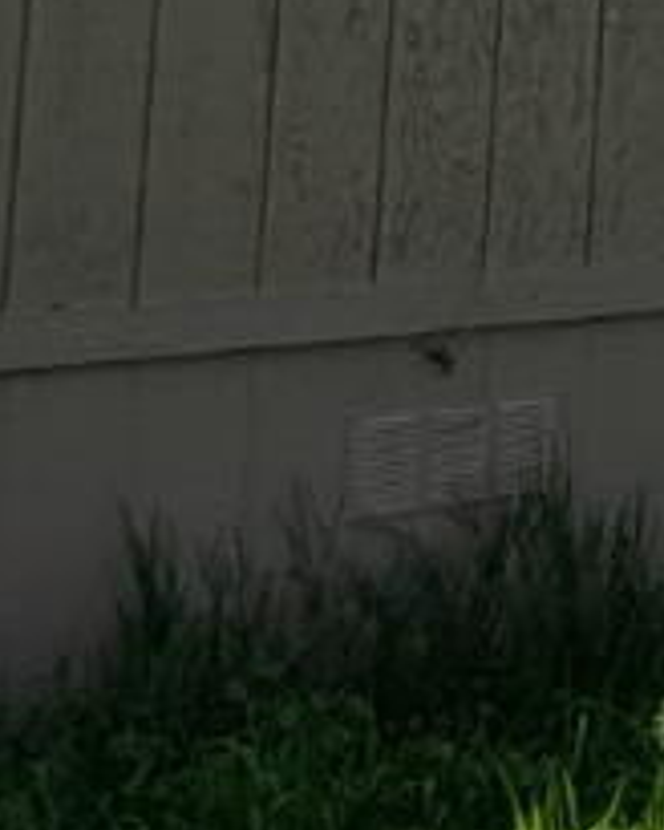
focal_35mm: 93
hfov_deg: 13.0
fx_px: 2285
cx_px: 1534
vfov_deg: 18.5
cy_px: -362
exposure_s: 1/4630
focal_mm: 1.95
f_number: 2.2
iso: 42
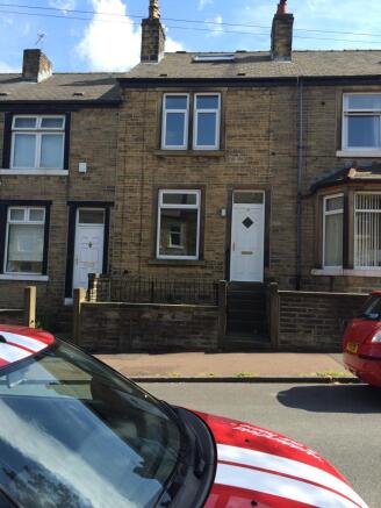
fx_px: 440
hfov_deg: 46.8
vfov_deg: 60.0
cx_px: 190
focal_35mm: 30
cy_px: 254
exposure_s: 1/977
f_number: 2.2
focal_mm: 4.12
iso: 32
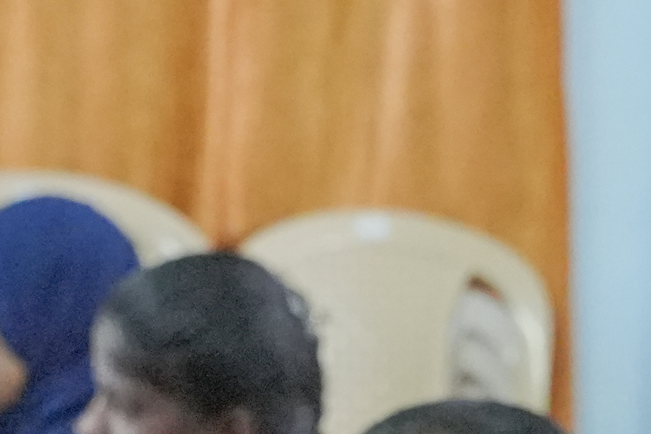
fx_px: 5098
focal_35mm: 282
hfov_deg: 7.3
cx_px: 213
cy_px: 1324
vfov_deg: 4.7
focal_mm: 43.6
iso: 5000
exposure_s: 1/60
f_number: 5.6
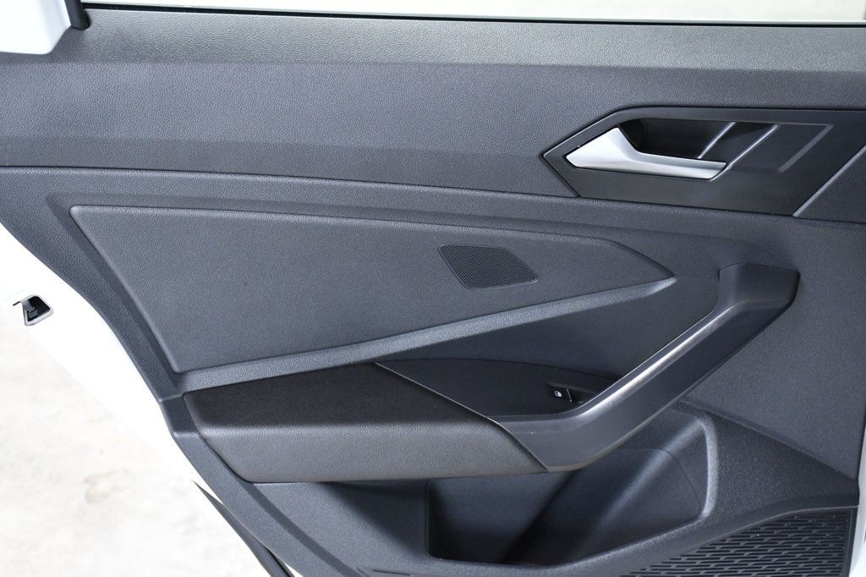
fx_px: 1443
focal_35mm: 60
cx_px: 433
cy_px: 288
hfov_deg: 33.4
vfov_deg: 22.6
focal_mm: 40
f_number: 5.6
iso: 2500
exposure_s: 1/125
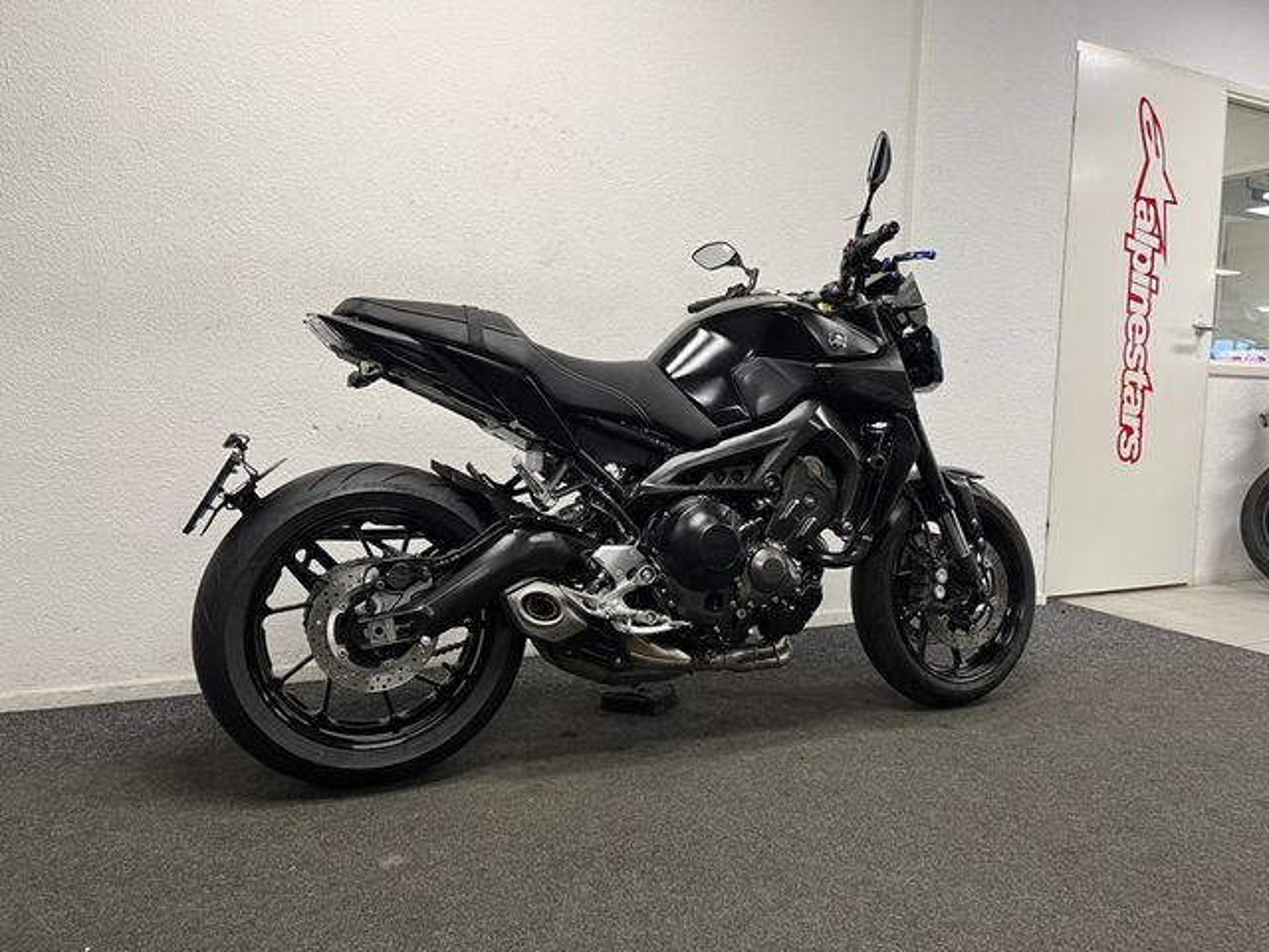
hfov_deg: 67.3
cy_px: 476
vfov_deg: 53.1
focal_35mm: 26
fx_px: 953
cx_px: 634
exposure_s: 1/50
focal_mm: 5.1
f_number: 1.6
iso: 64
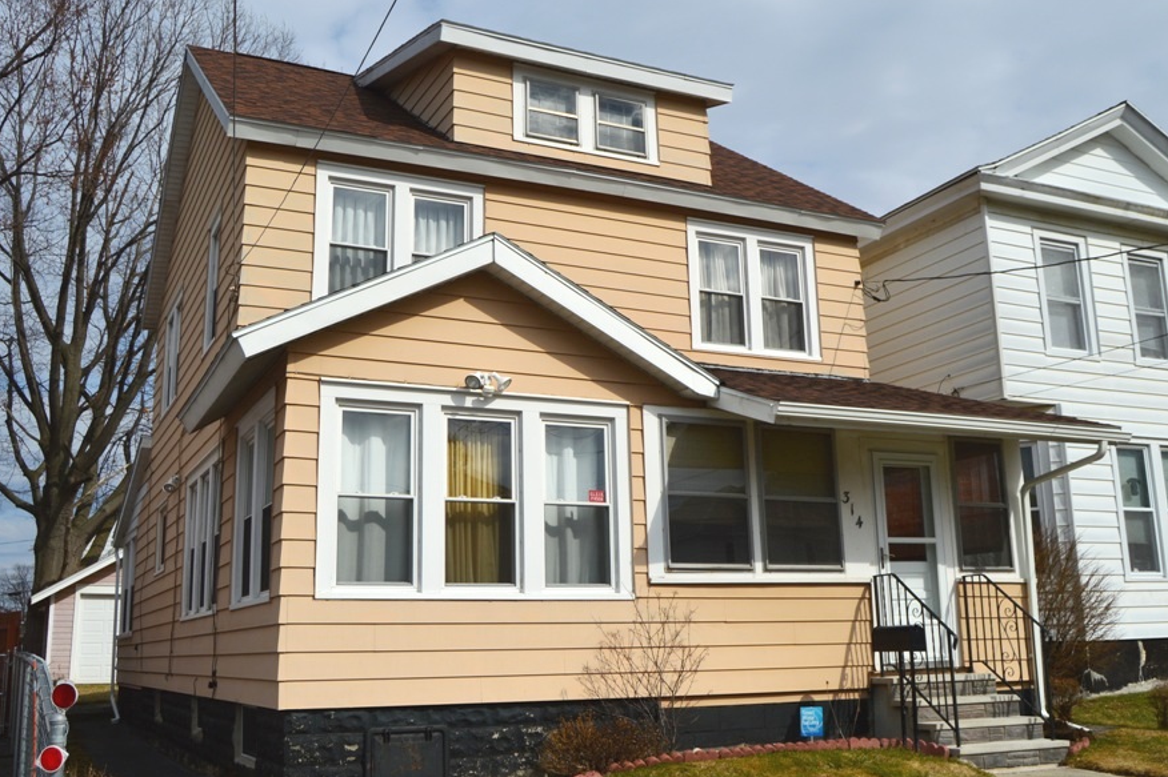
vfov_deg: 37.3
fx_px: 1152
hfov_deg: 53.8
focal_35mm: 36
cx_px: 587
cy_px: 392
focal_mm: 23
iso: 140
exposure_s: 1/500
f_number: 11
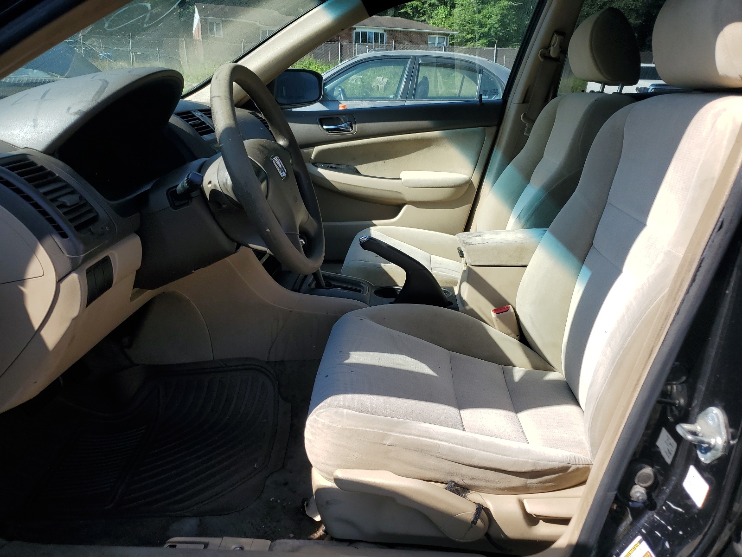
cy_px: 278
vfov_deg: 53.1
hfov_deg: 67.3
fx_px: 557
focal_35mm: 26
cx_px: 371
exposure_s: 1/1667
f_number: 1.5
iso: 50
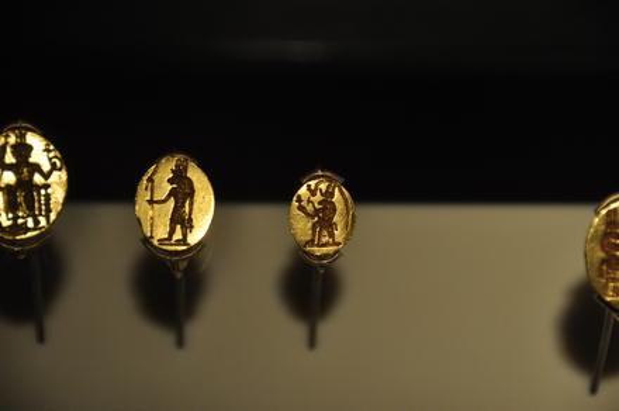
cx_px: 310
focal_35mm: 300
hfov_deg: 6.9
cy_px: 206
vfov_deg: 4.6
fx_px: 5151
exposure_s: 1/500
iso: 1000
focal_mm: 200
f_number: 5.6
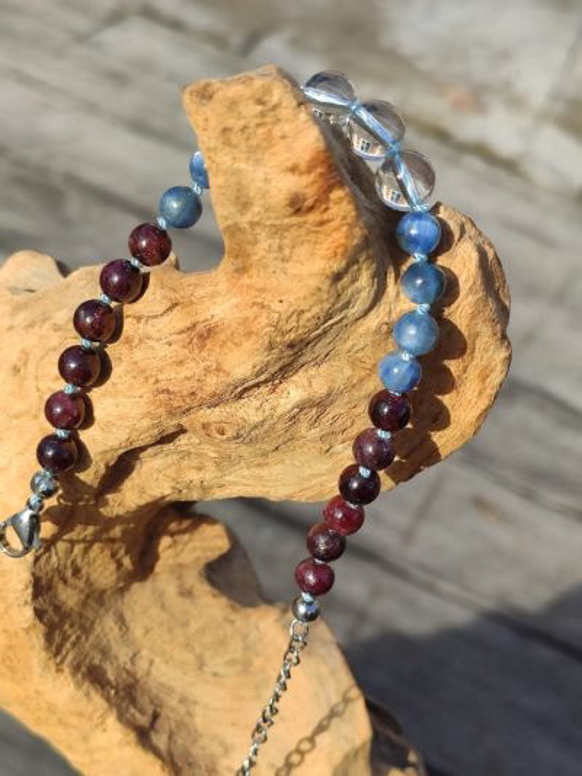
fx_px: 583
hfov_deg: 53.1
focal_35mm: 26
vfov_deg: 67.3
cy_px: 388
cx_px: 291
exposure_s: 1/686
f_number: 1.75
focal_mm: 4.77
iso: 112
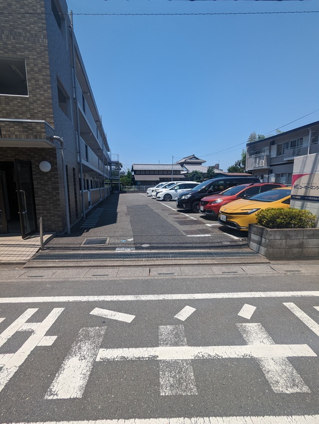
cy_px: 212
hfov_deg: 78.2
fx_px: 196
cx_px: 160
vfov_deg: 94.4
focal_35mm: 16
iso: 46
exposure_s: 1/1832
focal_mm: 2.35
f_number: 2.2
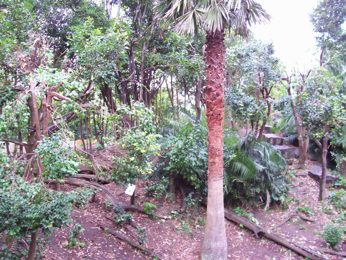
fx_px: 340
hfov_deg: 54.0
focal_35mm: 34
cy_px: 130
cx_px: 173
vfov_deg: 41.8
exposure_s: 1/38.2
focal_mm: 5.6
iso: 80
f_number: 2.7
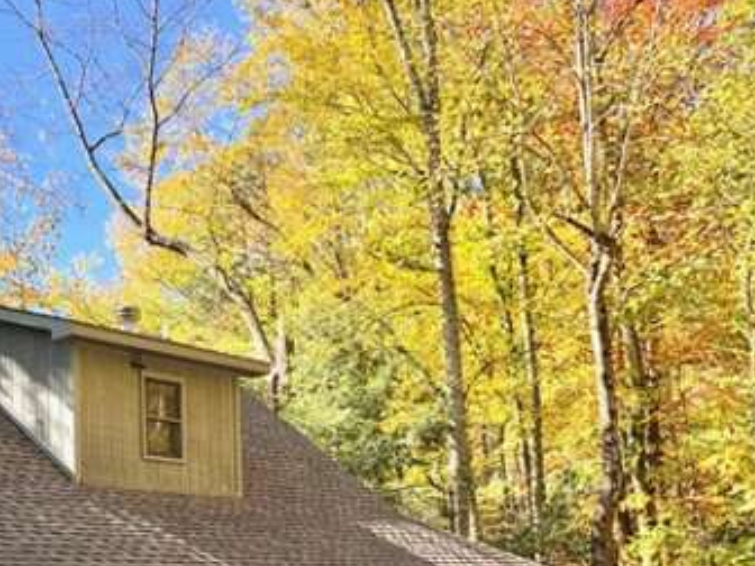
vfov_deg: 25.0
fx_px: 1243
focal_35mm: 57
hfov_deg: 32.4
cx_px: 100
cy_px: 494
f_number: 1.8
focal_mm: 4
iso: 20
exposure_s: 1/393
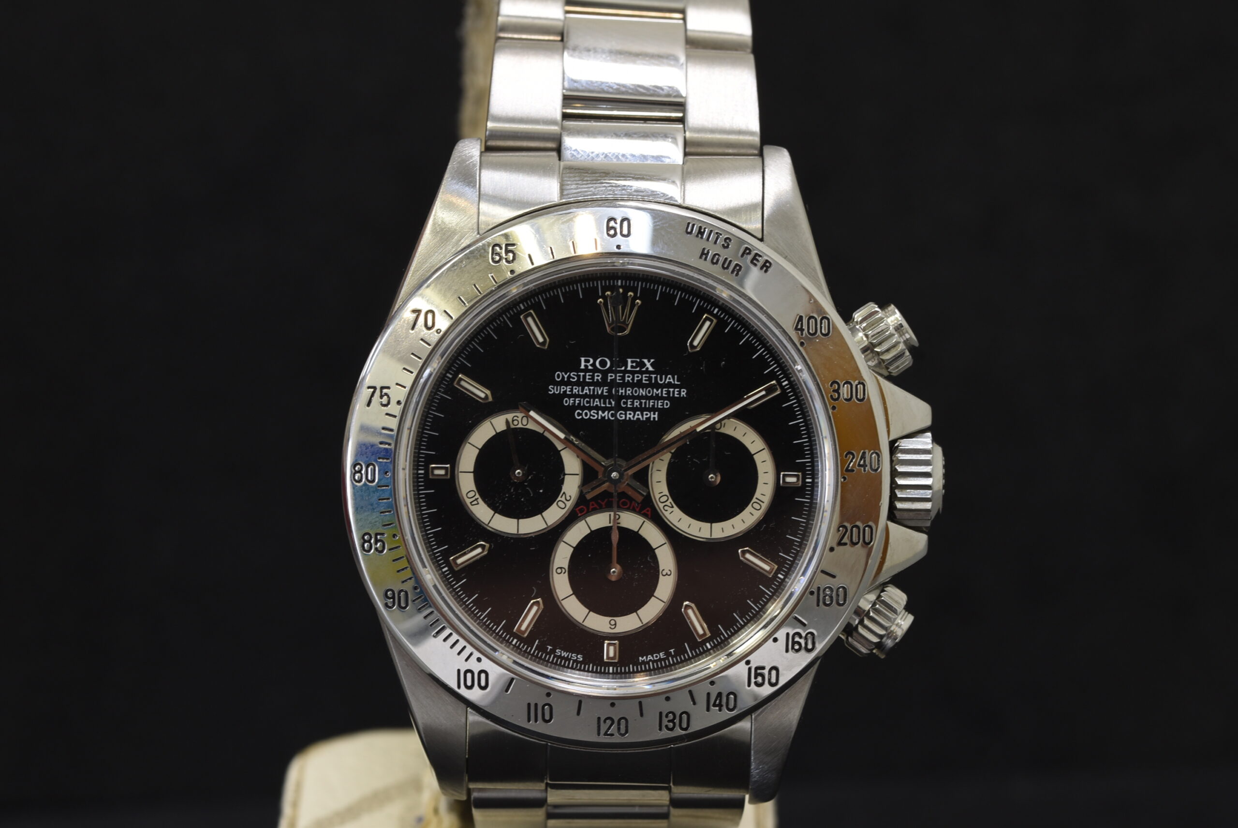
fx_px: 4646
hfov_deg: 15.2
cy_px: 414
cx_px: 619
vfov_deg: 10.2
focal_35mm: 135
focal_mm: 90
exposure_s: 1/2.5
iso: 100
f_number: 14
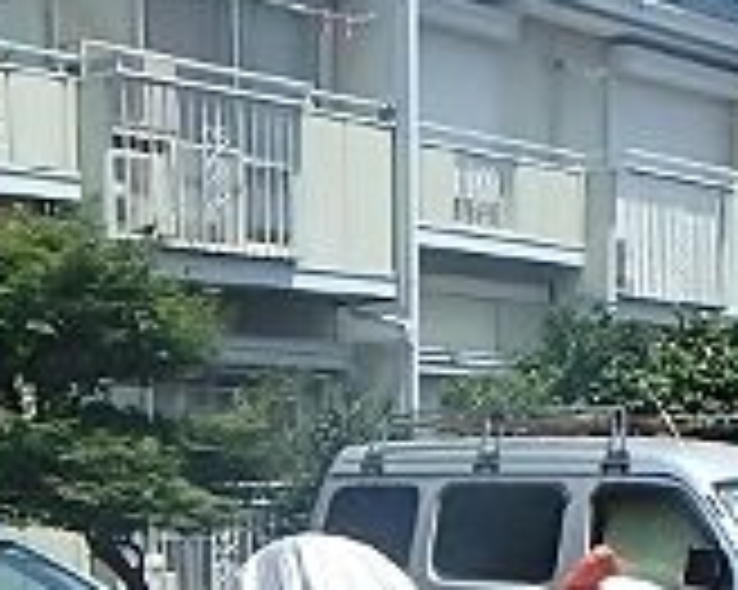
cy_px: 775
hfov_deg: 23.9
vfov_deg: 17.9
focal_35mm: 80
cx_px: 369
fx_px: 1746
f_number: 6
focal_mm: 3.7
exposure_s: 1/500
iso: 125
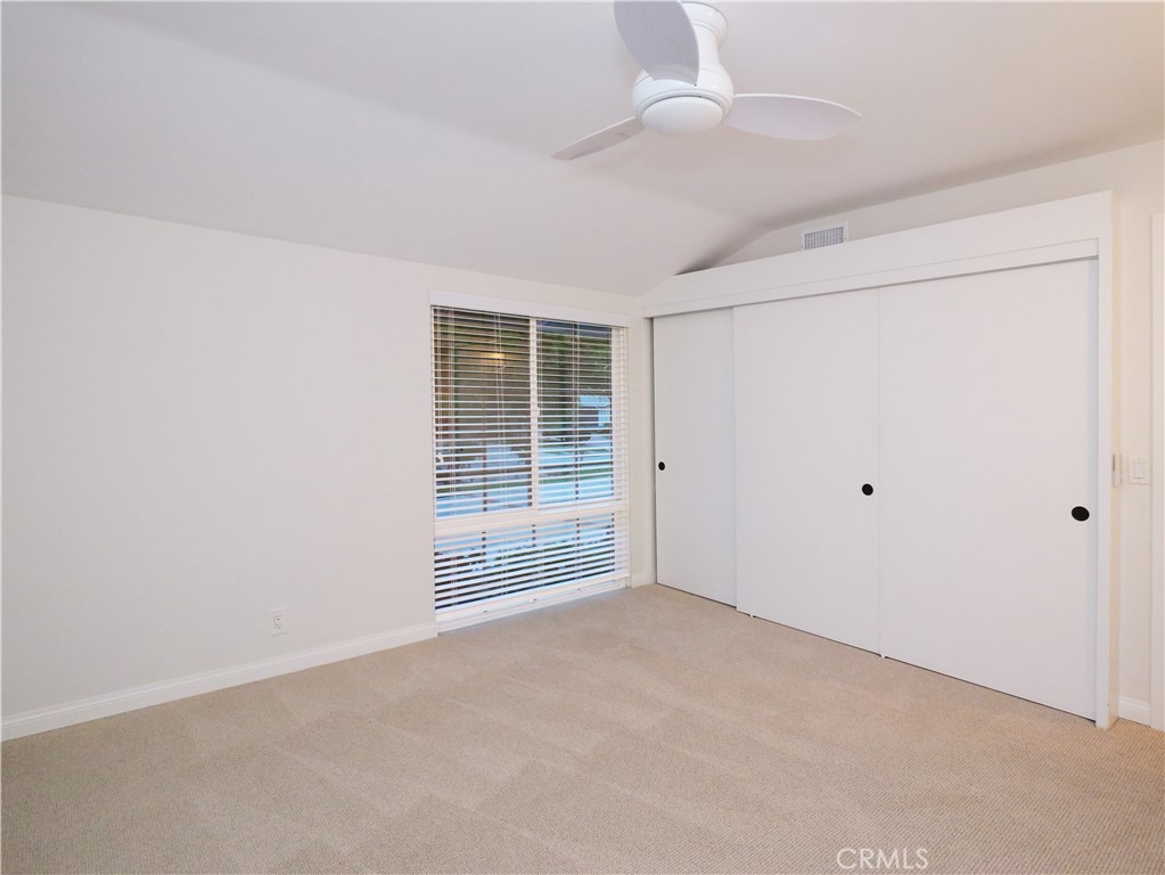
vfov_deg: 71.6
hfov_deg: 87.7
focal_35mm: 18
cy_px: 438
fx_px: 606
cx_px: 582
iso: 3200
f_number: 9
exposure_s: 1/60
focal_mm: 9
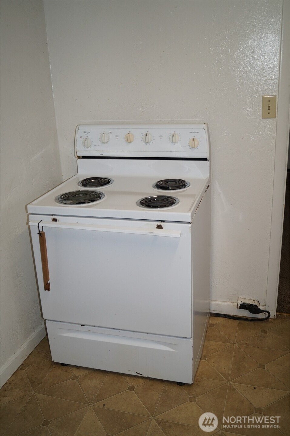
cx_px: 145
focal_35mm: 33
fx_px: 399
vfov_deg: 57.3
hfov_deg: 39.9
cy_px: 218
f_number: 4
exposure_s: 1/160
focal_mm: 22
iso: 320
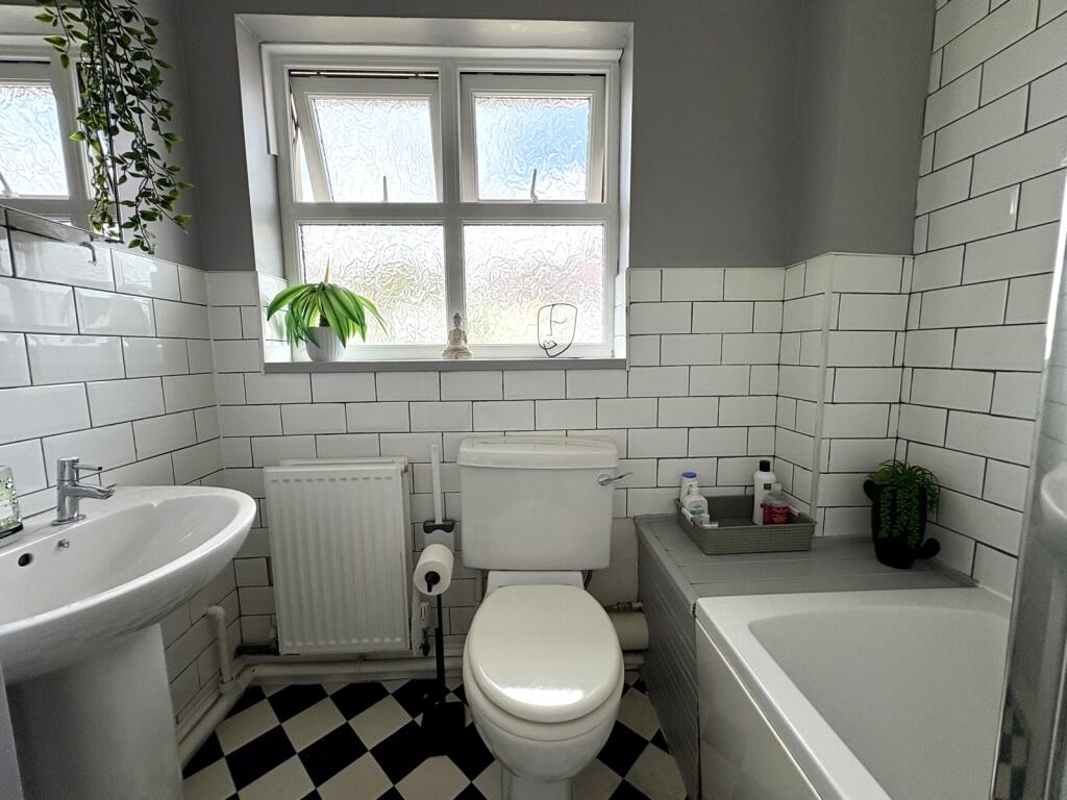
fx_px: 432
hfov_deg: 102.1
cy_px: 400
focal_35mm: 14
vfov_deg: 85.7
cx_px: 534
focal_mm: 2.22
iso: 64
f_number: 2.2
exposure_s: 1/337
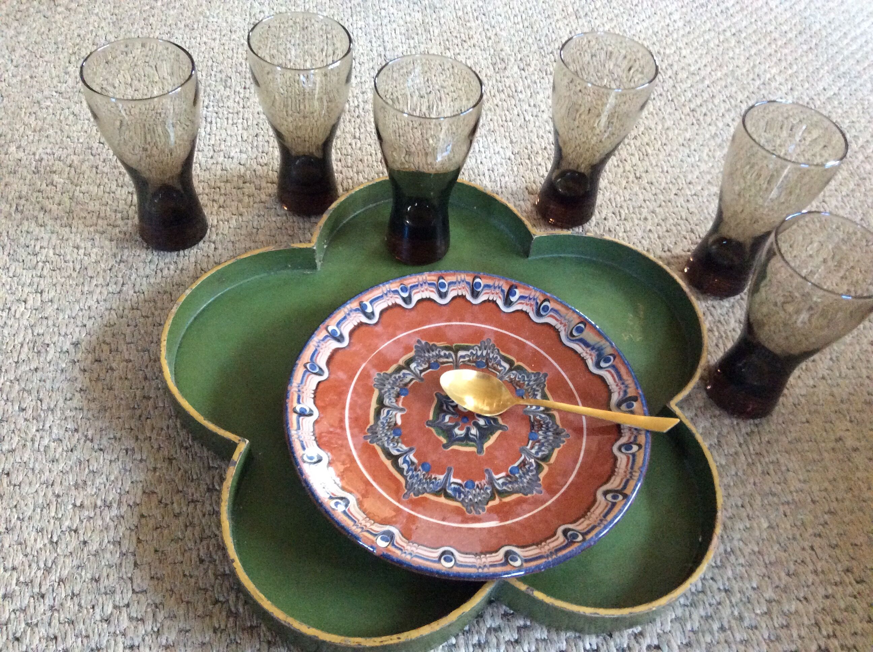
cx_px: 436
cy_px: 326
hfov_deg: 56.9
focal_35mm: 32
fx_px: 806
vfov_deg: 44.1
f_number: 2.4
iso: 320
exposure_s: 1/17
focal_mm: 3.3
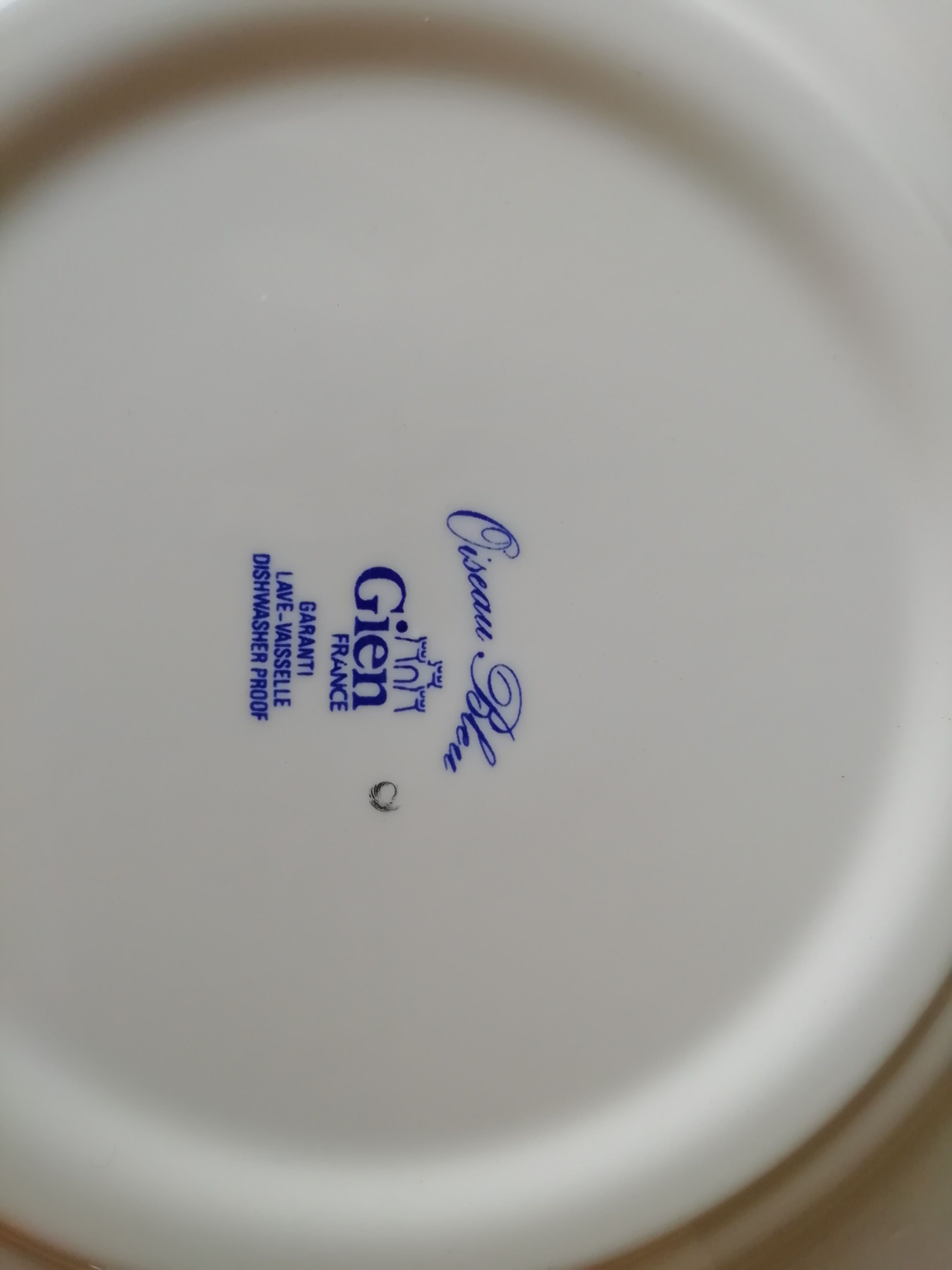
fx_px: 953
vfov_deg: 67.3
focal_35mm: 26
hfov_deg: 53.1
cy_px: 635
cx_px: 476
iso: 64
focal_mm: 3.21
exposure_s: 1/100
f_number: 2.2
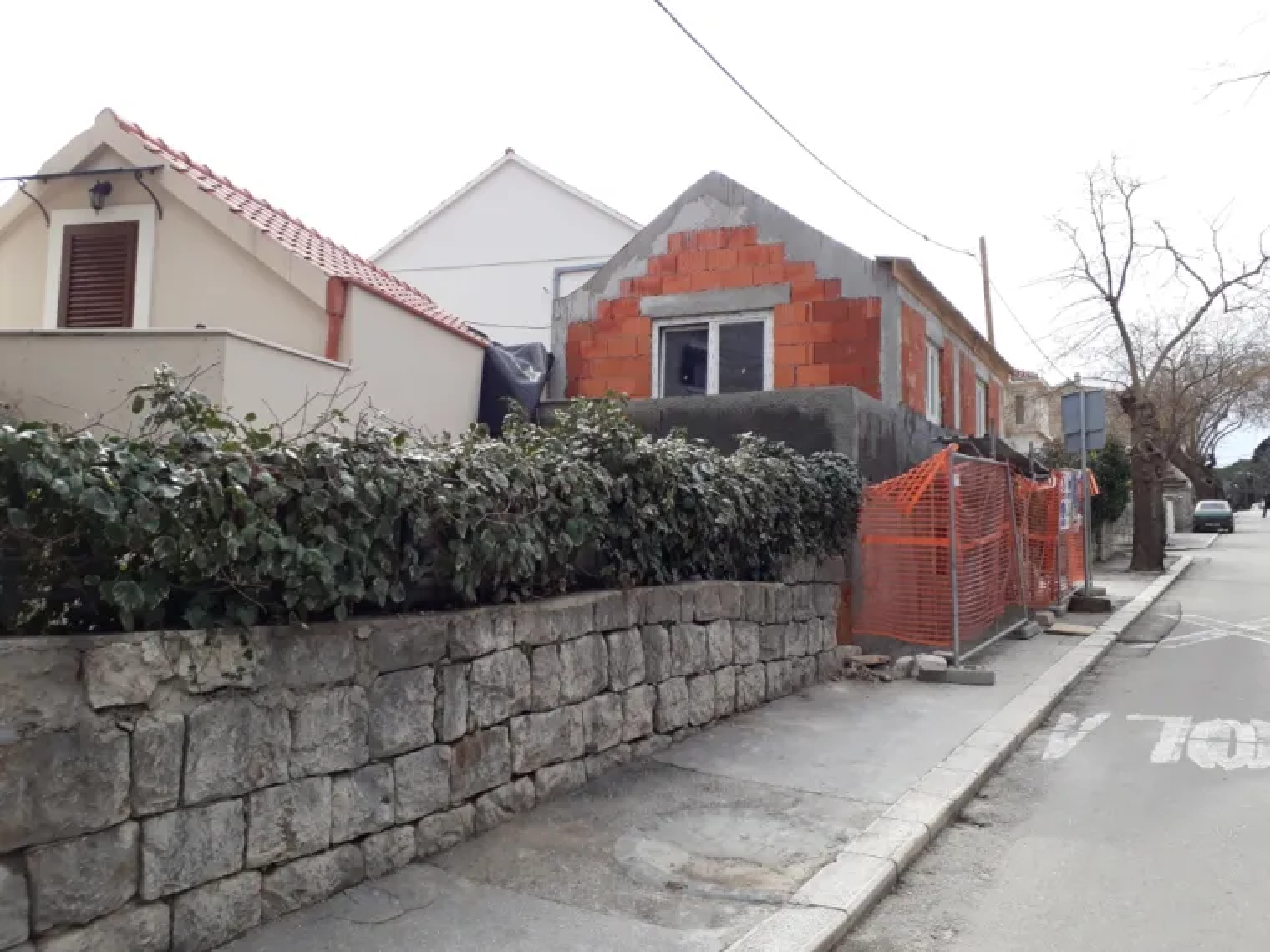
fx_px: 991
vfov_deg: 51.4
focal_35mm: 27
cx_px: 635
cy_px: 476
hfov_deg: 65.3
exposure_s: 1/695
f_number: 1.9
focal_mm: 3.6
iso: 40
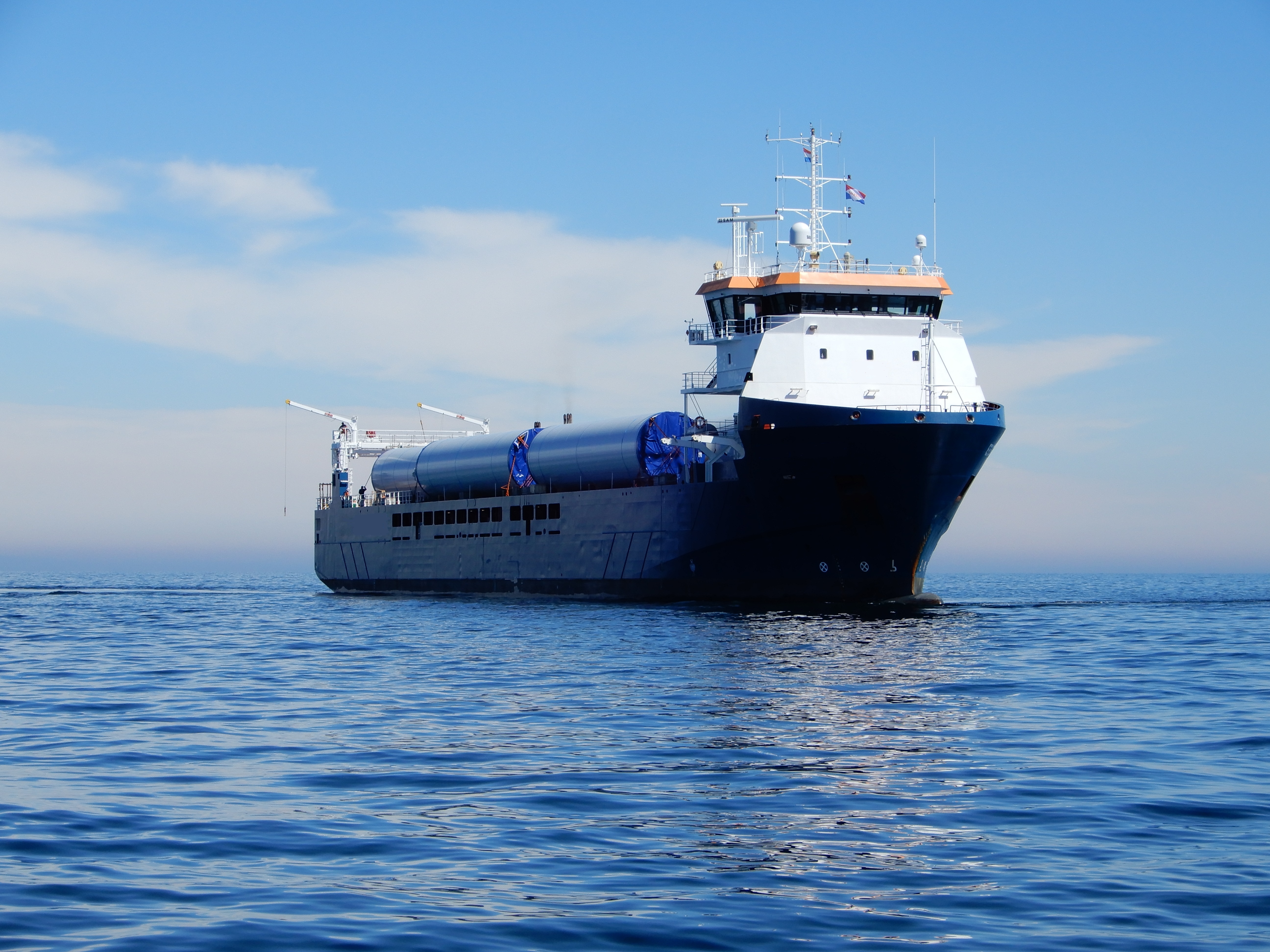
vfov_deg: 15.6
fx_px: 3485
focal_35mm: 95
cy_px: 476
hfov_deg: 20.7
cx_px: 635
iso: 80
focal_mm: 16.9
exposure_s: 1/800
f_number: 5
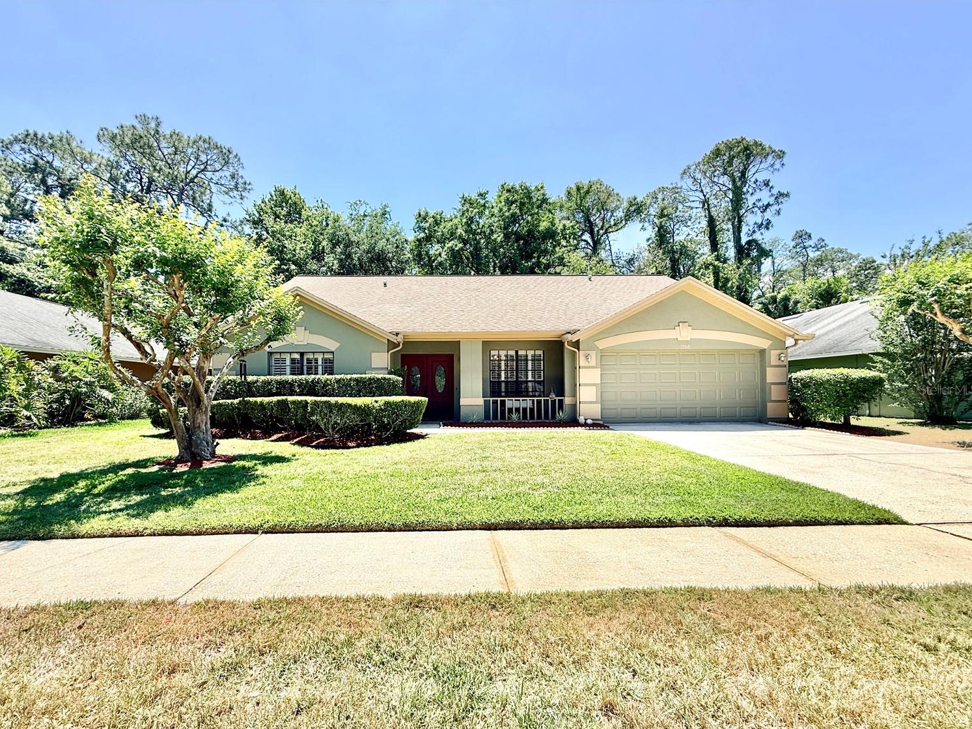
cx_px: 460
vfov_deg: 81.6
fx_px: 421
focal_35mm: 15
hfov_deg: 98.1
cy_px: 389
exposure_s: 1/1167
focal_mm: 2.22
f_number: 2.2
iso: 50
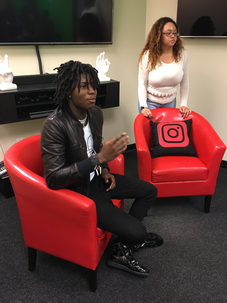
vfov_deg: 61.7
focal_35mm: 29
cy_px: 152
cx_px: 114
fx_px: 254
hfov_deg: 48.2
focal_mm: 4.15
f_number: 2.2
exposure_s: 1/15
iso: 64
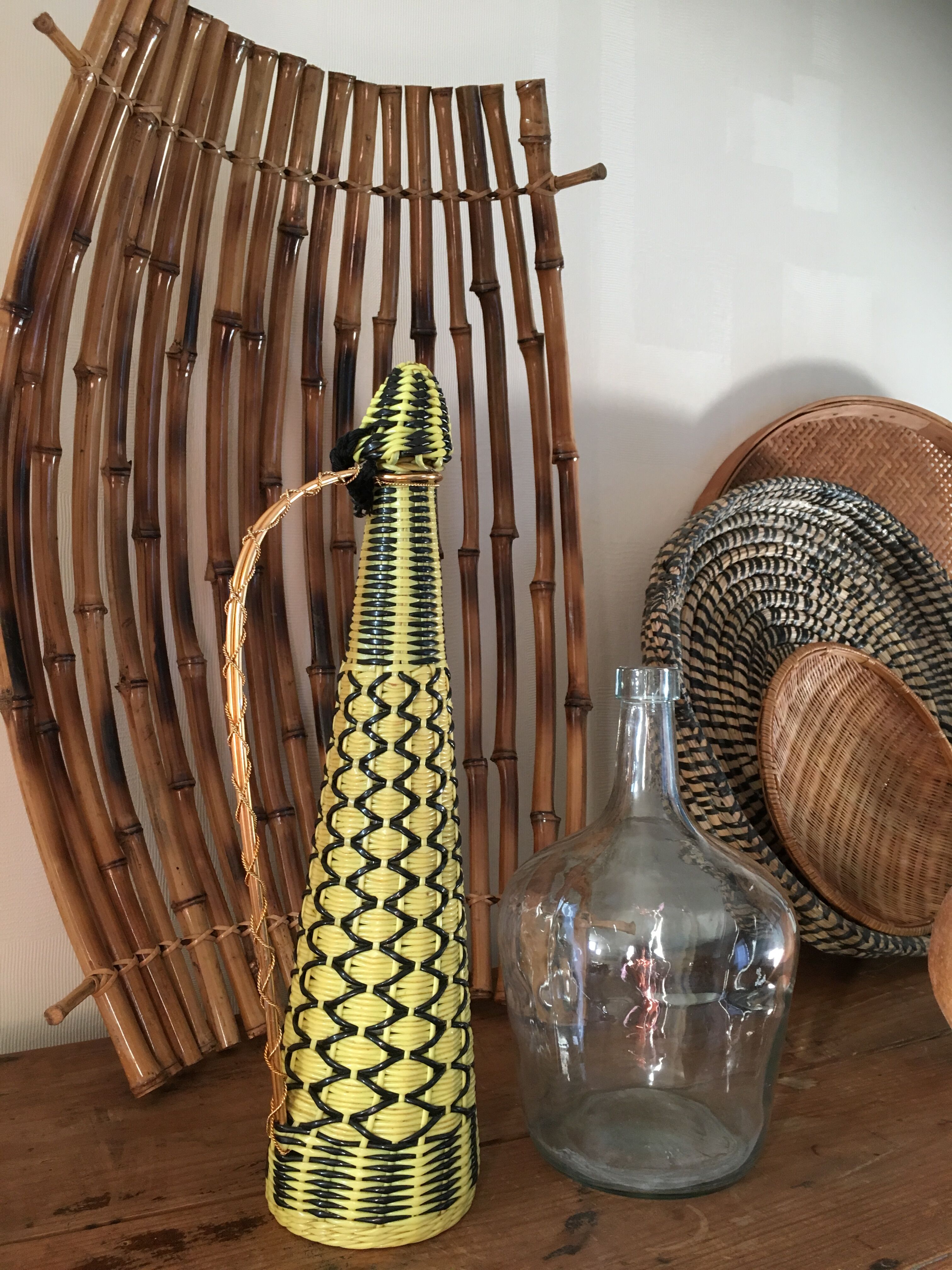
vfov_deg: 61.7
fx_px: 1063
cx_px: 476
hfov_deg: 48.2
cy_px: 635
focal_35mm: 29
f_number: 2.2
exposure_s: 1/33
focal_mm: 4.15
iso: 125
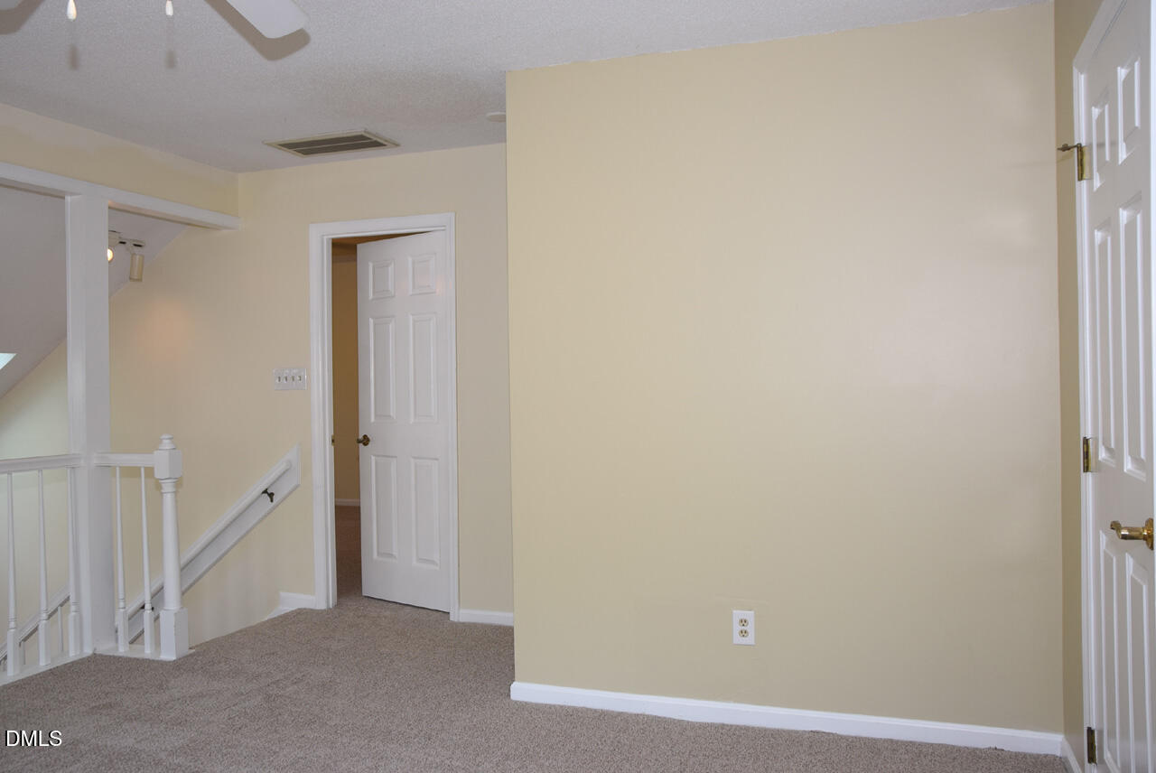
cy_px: 386
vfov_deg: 43.7
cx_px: 578
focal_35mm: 30
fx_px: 964
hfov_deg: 61.9
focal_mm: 20
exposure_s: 1/60
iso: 400
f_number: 4
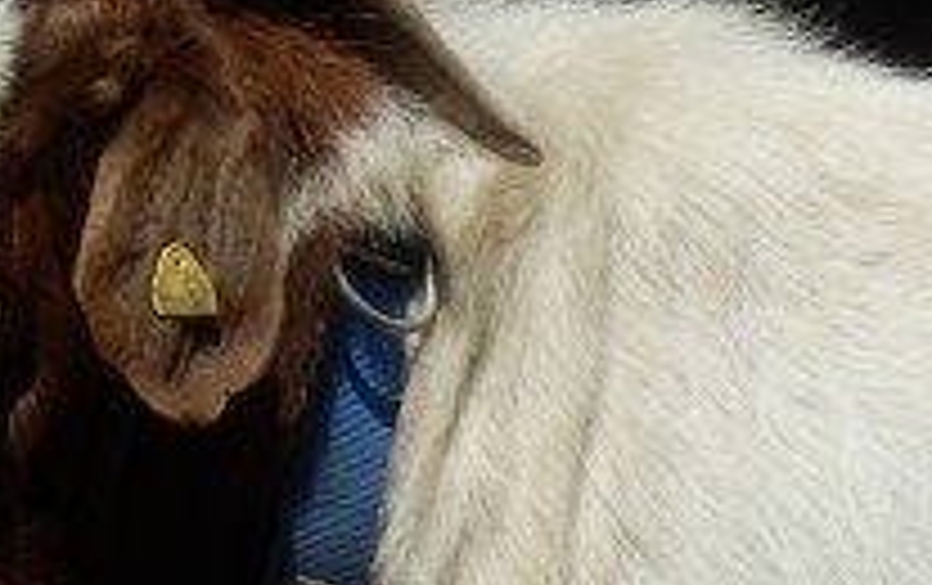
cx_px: 968
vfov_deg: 1.5
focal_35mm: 892
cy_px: 828
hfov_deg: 2.4
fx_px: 22688
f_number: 5.8
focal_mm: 38.6
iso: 80
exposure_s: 1/640
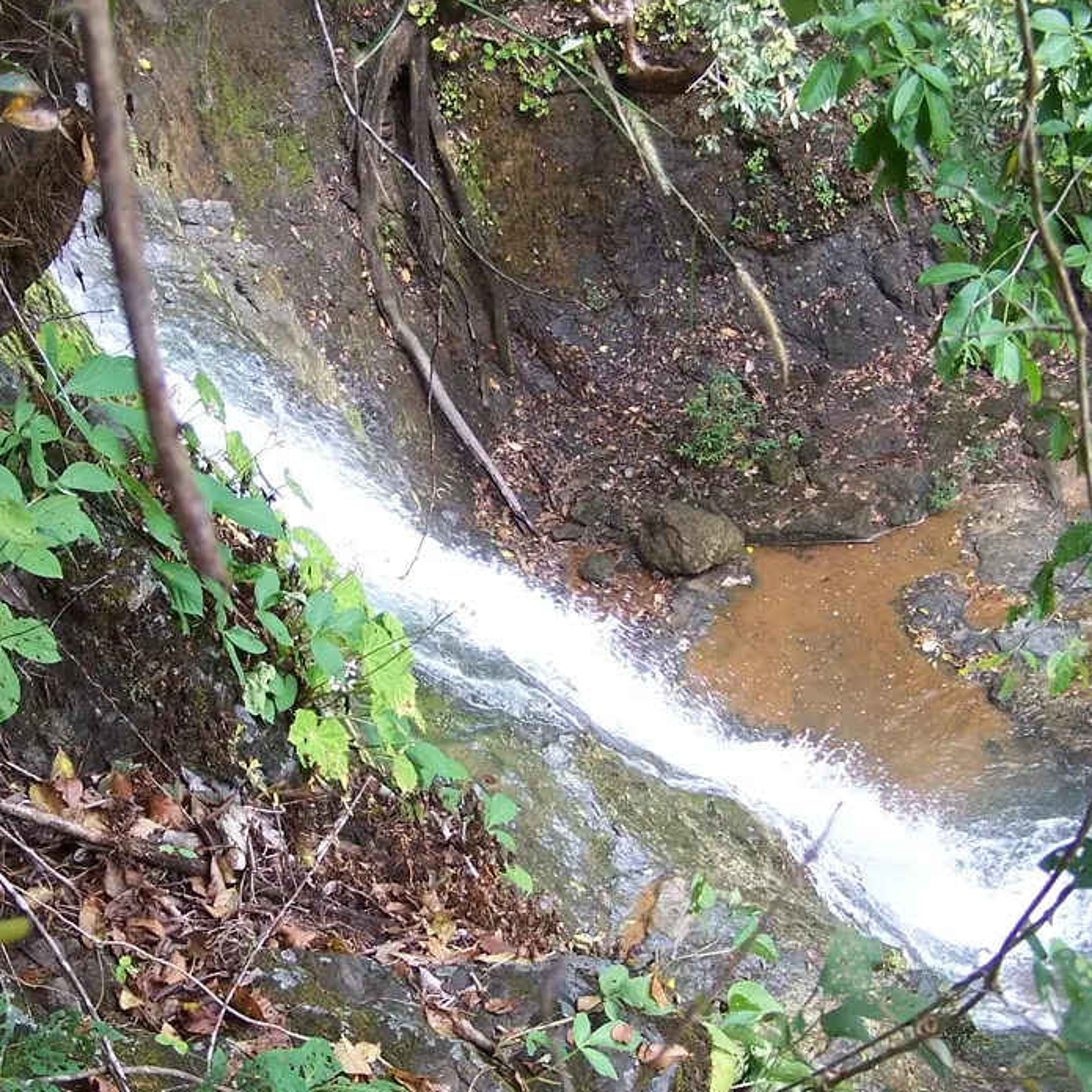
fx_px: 2070
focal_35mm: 58
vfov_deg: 29.5
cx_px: 465
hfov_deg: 29.5
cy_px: 628
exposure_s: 1/125
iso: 80
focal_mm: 6.3
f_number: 2.8
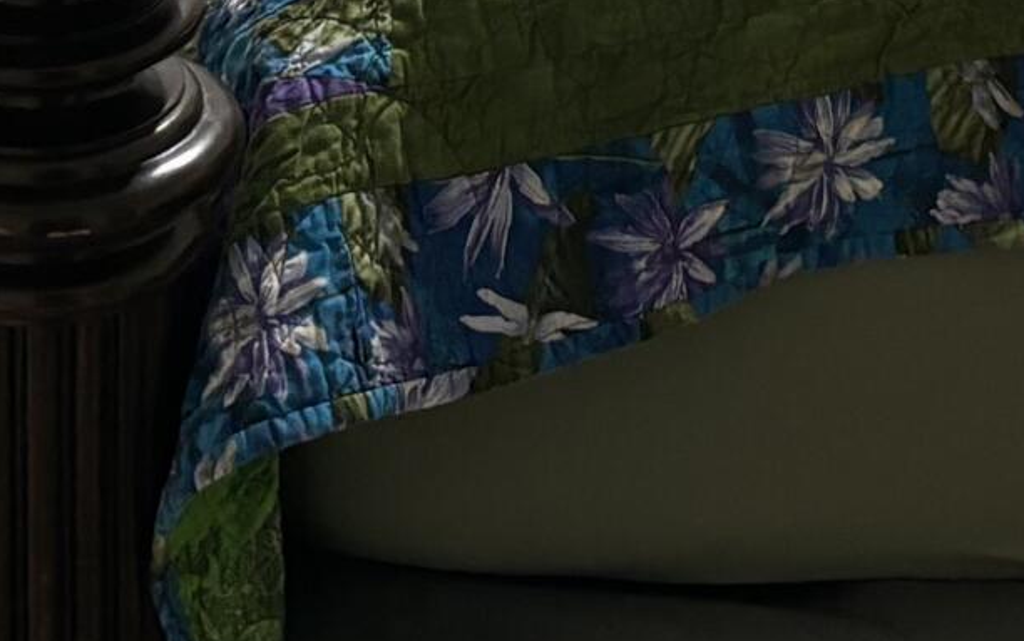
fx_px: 3769
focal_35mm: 135
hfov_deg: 15.3
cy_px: -750
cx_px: 924
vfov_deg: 9.0
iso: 320
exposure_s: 1/60
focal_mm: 5.96
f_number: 1.6
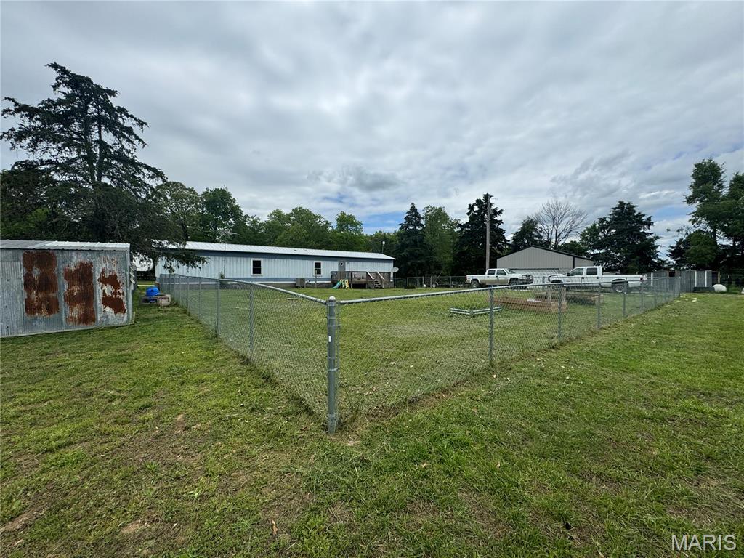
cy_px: 279
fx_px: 301
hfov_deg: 102.1
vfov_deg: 85.7
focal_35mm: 14
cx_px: 372
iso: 50
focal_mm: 2.22
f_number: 2.2
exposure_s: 1/2083
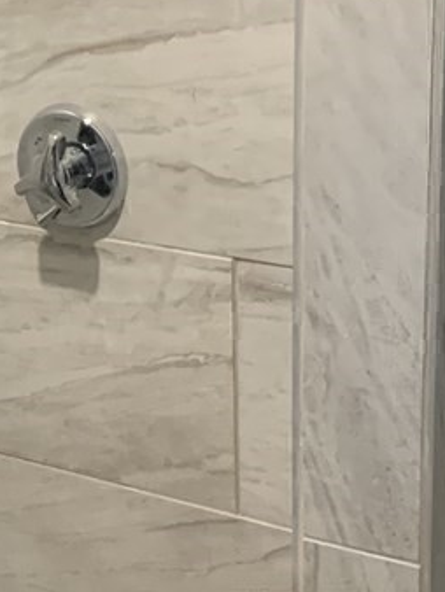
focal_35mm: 118
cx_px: -149
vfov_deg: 16.7
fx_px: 2020
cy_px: 312
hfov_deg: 12.2
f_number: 1.8
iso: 160
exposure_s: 1/60
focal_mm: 4.25
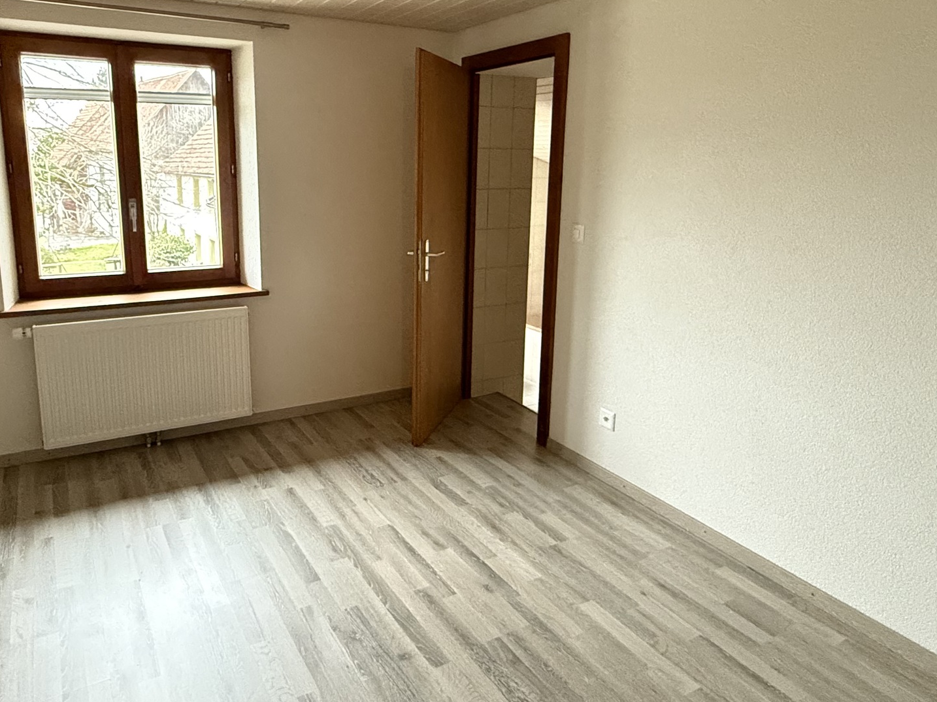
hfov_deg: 69.2
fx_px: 677
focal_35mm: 25
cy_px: 286
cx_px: 417
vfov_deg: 54.5
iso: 1000
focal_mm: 2.22
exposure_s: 1/50
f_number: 2.2
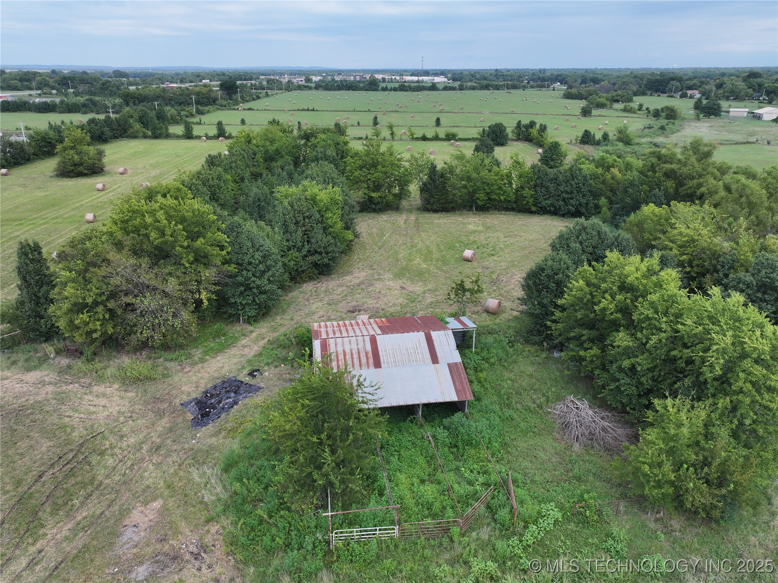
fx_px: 539
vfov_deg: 56.8
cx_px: 389
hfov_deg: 71.6
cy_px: 292
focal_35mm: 24
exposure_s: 1/1600
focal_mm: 12.29
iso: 150
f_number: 2.8
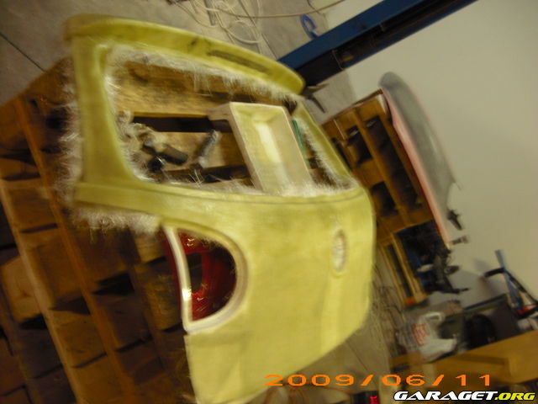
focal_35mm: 37
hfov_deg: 50.1
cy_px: 202
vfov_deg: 38.7
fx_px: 575
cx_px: 269
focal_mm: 6.2
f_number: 2.7
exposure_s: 1/8
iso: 200
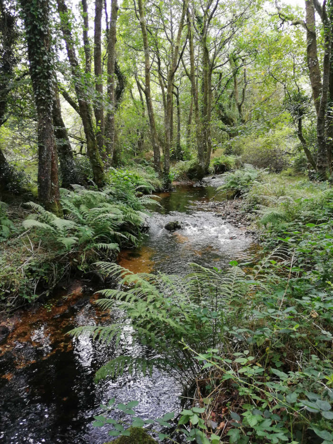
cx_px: 166
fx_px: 346
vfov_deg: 65.3
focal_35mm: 27
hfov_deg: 51.4
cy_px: 222
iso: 125
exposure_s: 1/50
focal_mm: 3.95
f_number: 1.8
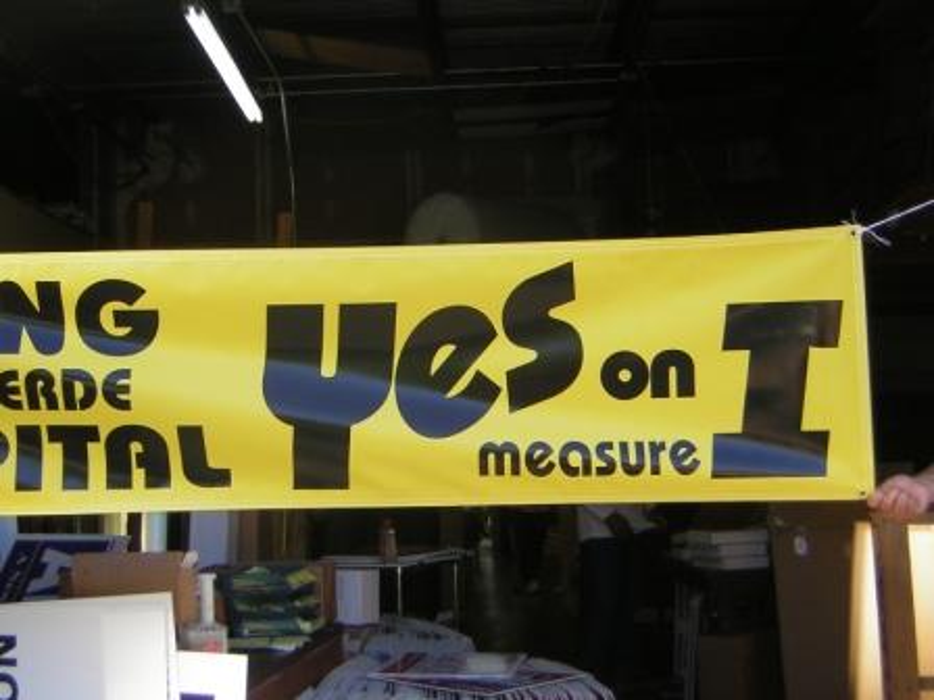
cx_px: 467
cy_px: 350
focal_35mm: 54
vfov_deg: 27.0
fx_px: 1457
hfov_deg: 35.5
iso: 50
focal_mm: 7.1
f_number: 3.2
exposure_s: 1/102
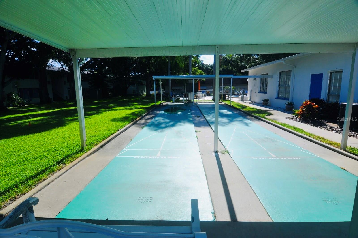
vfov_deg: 67.3
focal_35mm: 18
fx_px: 179
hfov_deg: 90.1
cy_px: 119
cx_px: 179
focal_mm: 12
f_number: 10
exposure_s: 1/400
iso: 200
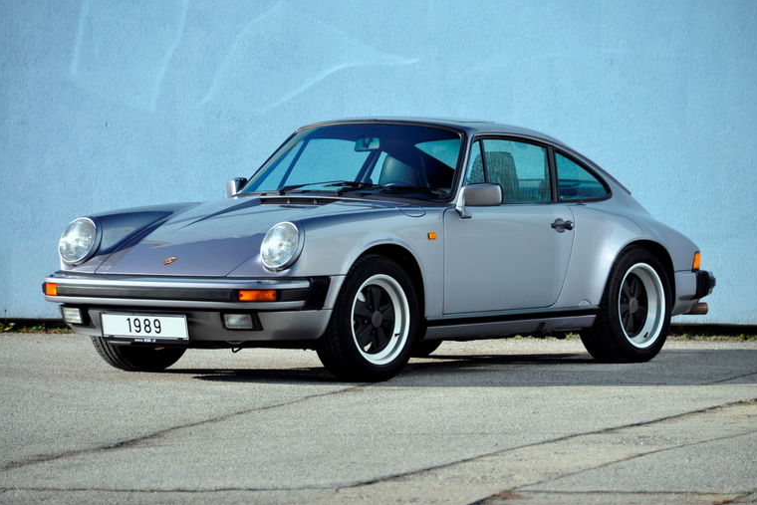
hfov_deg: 9.4
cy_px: 253
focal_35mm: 220
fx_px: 4616
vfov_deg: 6.3
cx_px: 379
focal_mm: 145
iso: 500
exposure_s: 1/400
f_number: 6
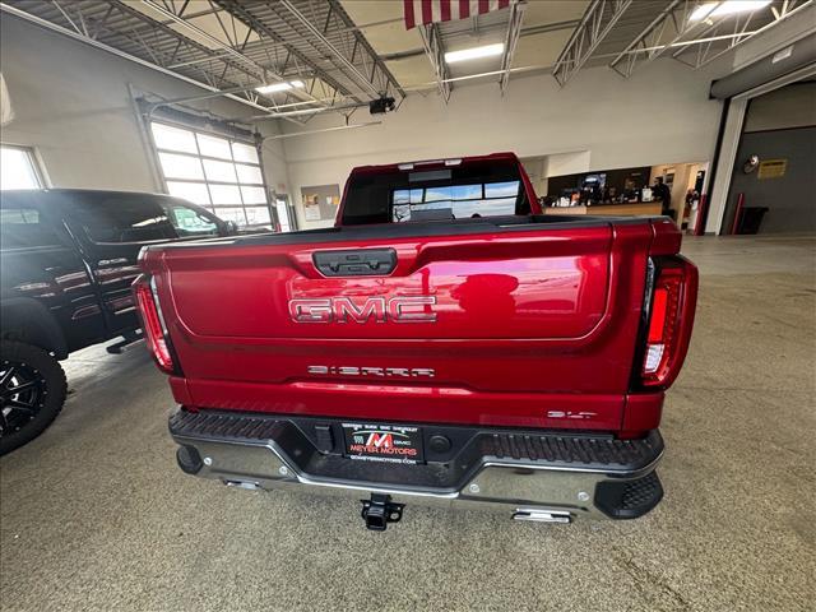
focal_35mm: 14
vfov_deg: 85.7
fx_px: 330
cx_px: 408
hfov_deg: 102.1
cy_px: 306
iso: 160
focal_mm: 2.22
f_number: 2.2
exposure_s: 1/99
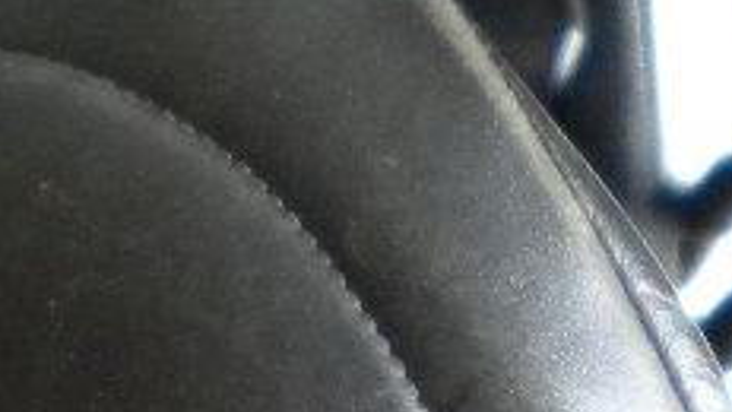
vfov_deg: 6.6
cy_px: 1185
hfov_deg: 12.4
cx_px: -181
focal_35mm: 169
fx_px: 3281
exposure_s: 1/150
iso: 400
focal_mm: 6.3
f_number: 3.1
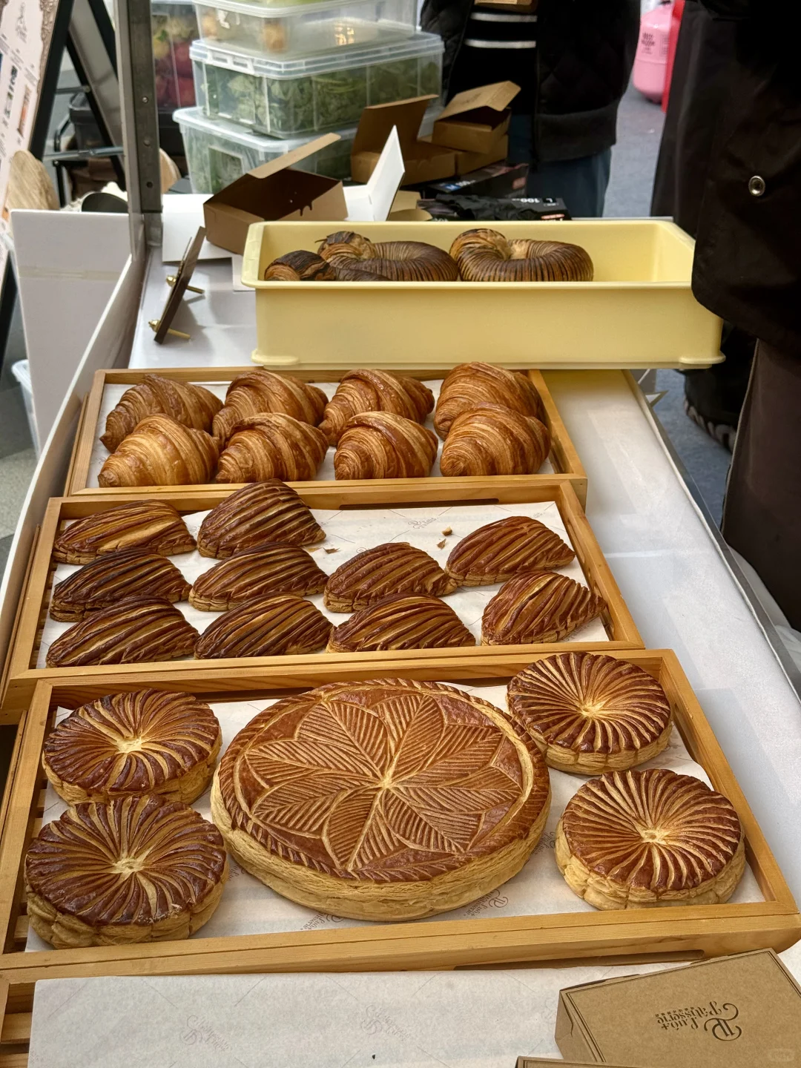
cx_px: 400
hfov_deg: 30.3
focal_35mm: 48
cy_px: 534
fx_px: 1481
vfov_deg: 39.7
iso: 64
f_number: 1.78
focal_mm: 6.76
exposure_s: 1/2577
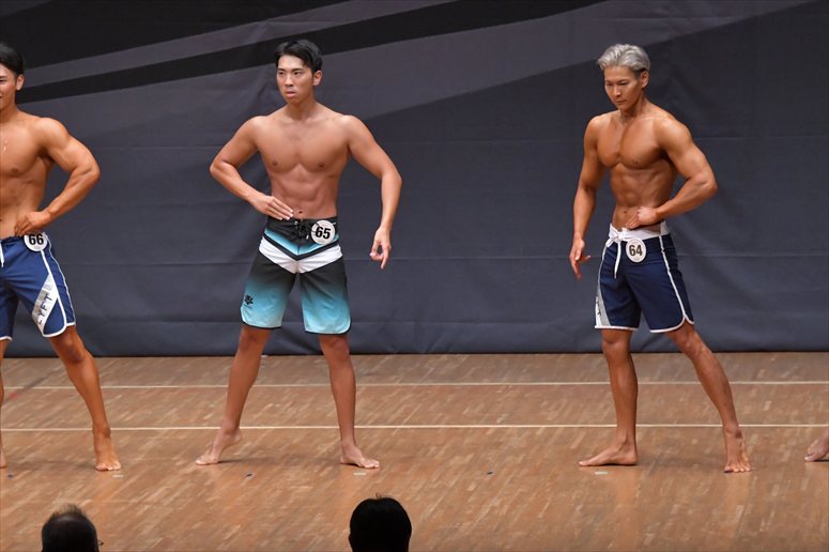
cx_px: 414
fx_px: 5524
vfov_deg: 5.7
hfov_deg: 8.6
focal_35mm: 240
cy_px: 276
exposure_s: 1/400
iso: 6400
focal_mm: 160
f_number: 5.6
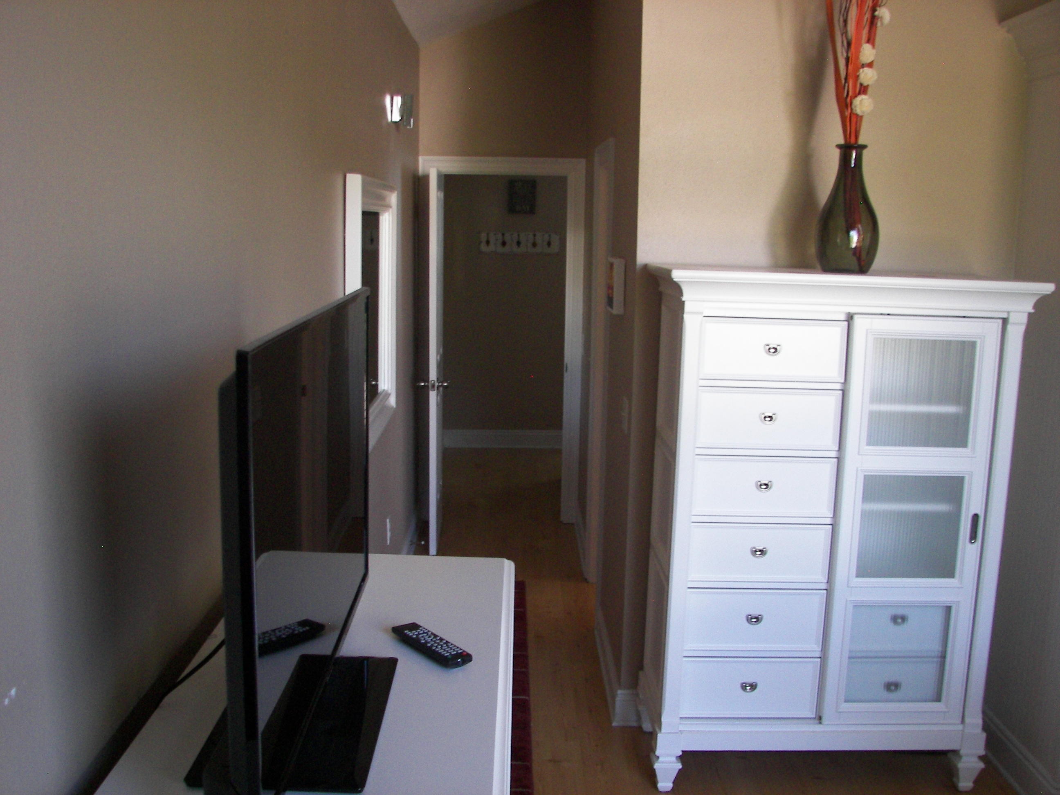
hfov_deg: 51.4
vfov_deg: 39.7
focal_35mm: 36
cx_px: 530
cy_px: 398
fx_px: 1102
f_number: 2.8
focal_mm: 6
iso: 160
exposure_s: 1/30
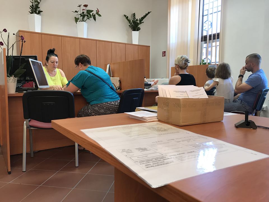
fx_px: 218
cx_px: 134
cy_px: 101
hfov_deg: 63.4
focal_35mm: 28
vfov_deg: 49.7
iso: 25
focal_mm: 3.99
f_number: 1.8
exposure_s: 1/33
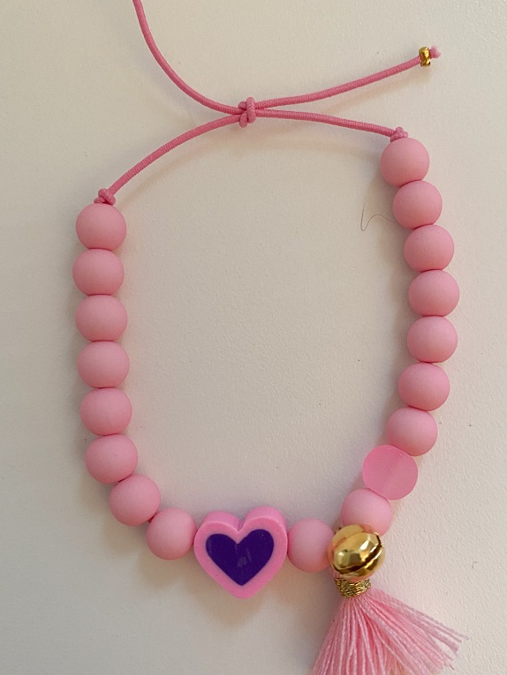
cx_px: 291
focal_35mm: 34
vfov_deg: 53.9
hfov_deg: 41.7
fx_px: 664
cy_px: 347
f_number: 1.8
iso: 125
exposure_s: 1/50
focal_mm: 4.25
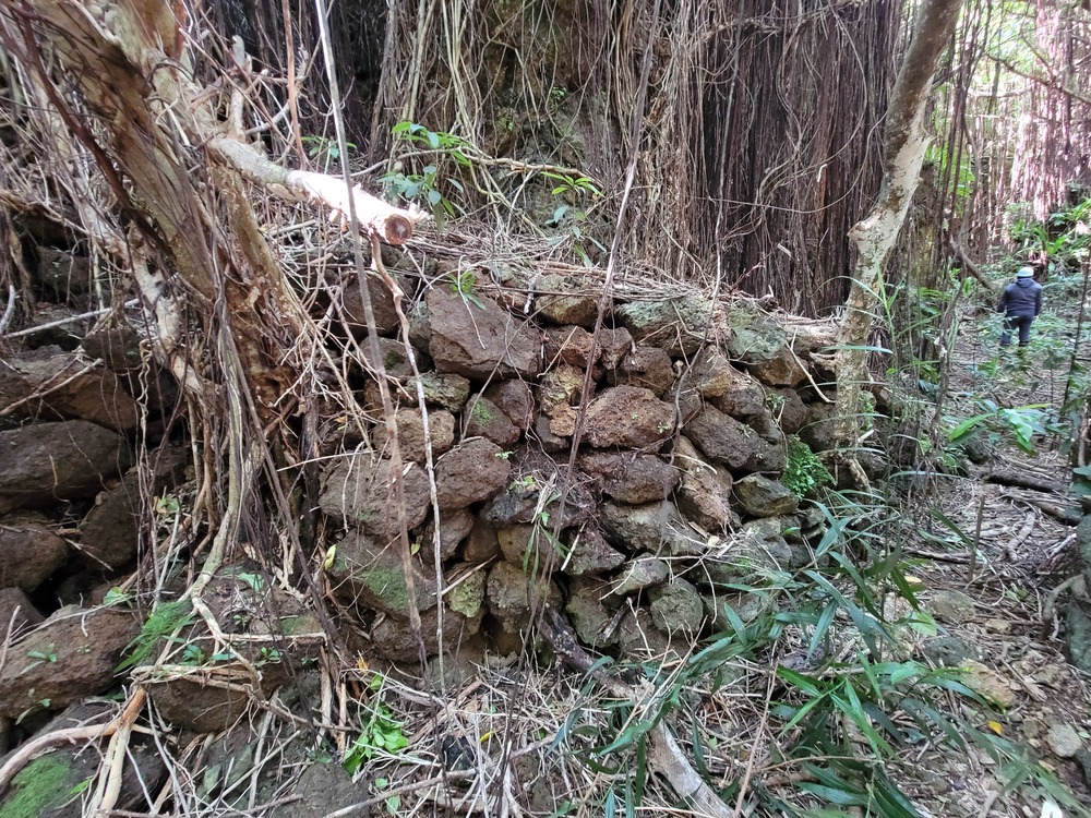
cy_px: 409
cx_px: 546
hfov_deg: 106.2
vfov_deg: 89.9
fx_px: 410
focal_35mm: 13
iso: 800
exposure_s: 1/25
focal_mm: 2.2
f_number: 2.2
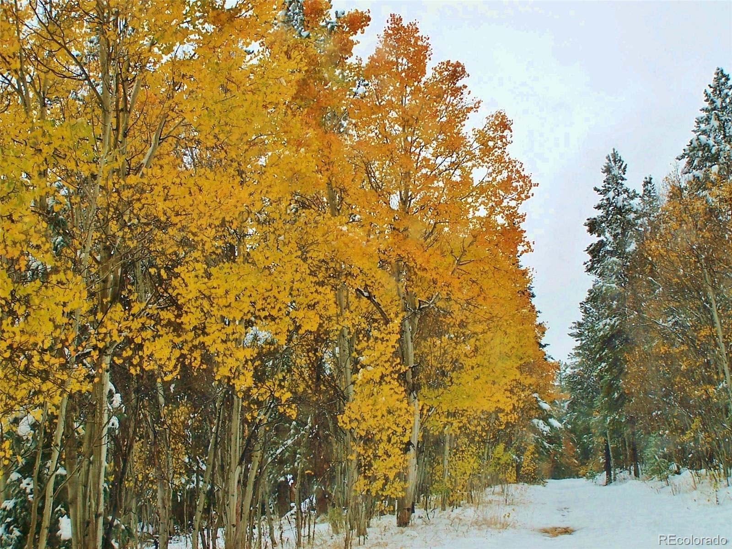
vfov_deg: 21.9
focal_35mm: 67
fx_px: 1417
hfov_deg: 29.0
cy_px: 274
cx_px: 366
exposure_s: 1/350
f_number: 3.2
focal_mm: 11.1
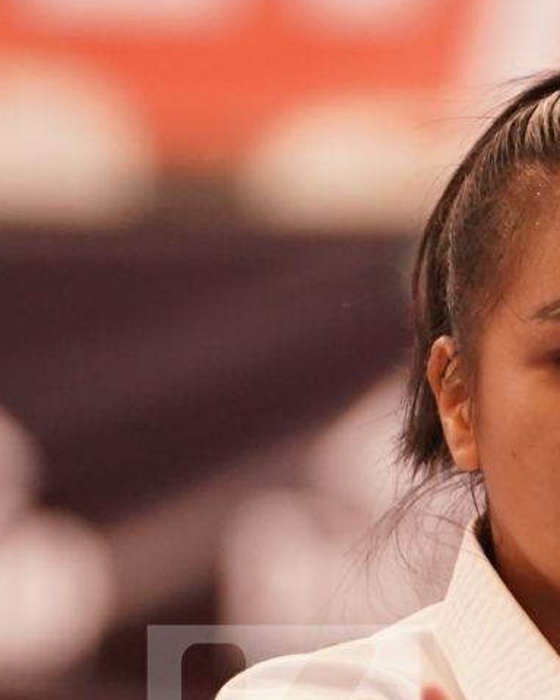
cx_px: 779
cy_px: 758
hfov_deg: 1.8
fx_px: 18278
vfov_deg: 2.2
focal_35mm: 882
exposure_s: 1/500
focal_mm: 167
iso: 1600
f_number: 2.8
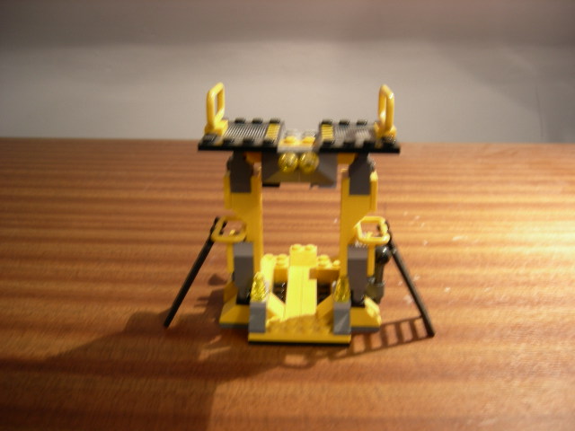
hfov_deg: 51.4
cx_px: 288
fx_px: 598
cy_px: 216
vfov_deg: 39.7
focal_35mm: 36
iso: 80
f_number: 2.7
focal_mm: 7.5
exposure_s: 1/3.9
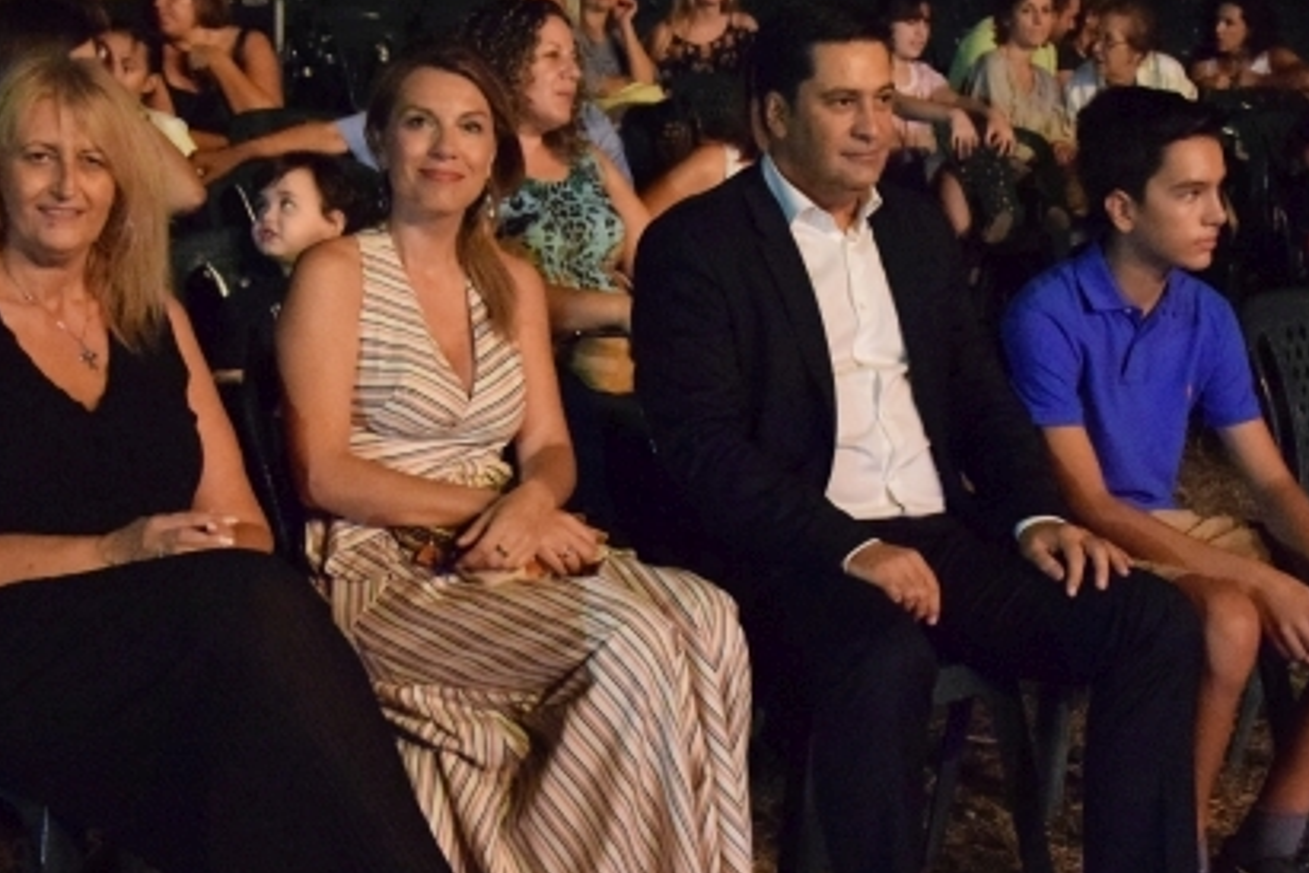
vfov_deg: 9.8
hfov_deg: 14.7
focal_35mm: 140
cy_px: 460
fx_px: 5090
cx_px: 726
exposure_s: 1/30
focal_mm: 48
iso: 12800
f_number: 4.8
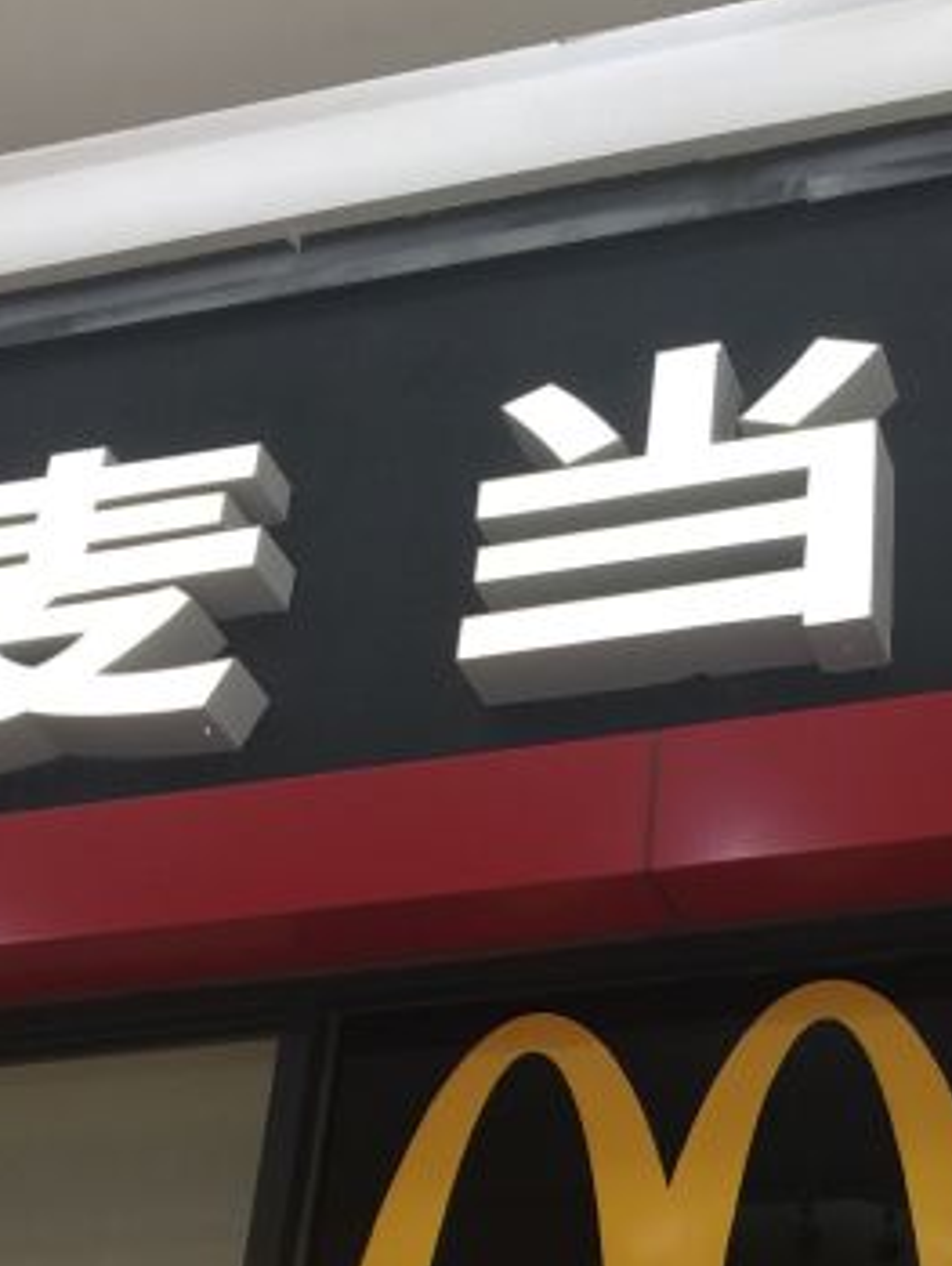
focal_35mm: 58
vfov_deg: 32.1
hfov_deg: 24.7
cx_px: 802
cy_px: 1056
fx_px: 2124
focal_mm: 4.15
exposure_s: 1/33
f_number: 2.2
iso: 40
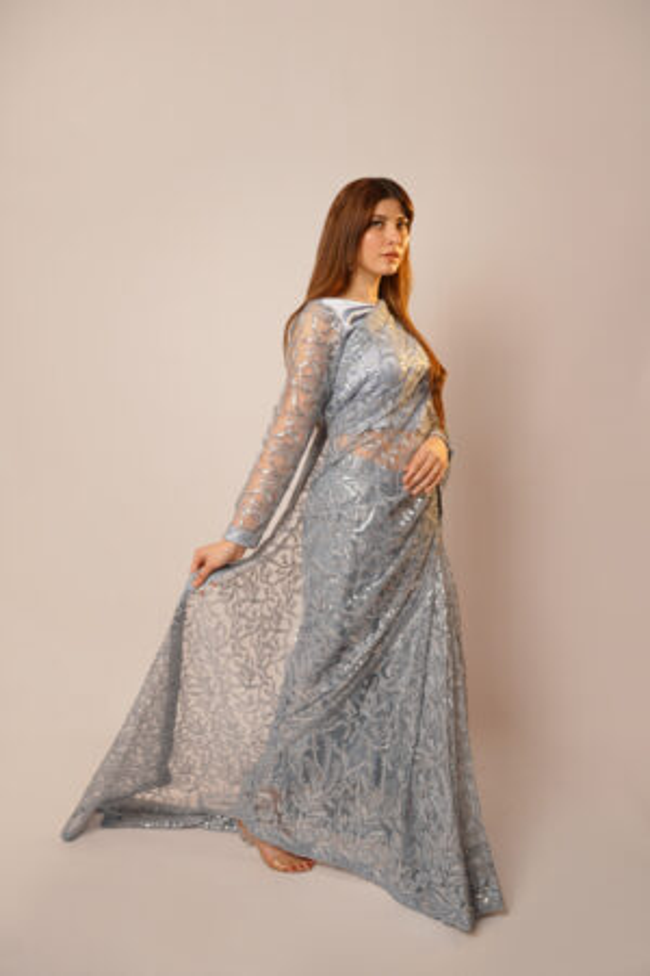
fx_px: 948
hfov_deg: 37.9
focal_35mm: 35
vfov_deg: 54.4
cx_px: 325
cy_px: 488
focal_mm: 35
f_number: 3.2
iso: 400
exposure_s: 1/160
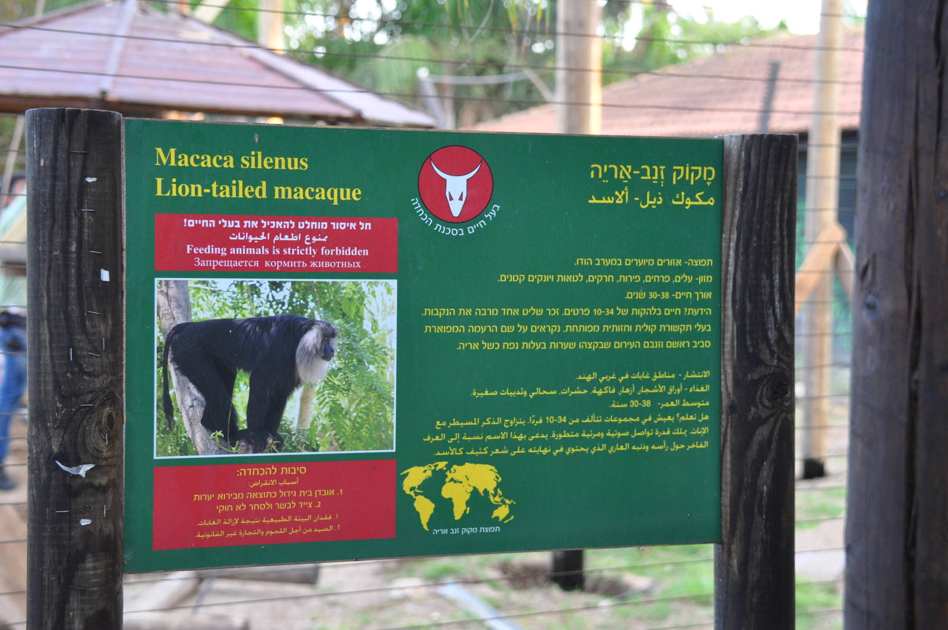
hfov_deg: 30.5
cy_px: 315
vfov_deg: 20.6
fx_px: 1736
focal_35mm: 66
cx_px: 474
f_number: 5
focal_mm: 44
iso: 400
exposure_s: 1/25
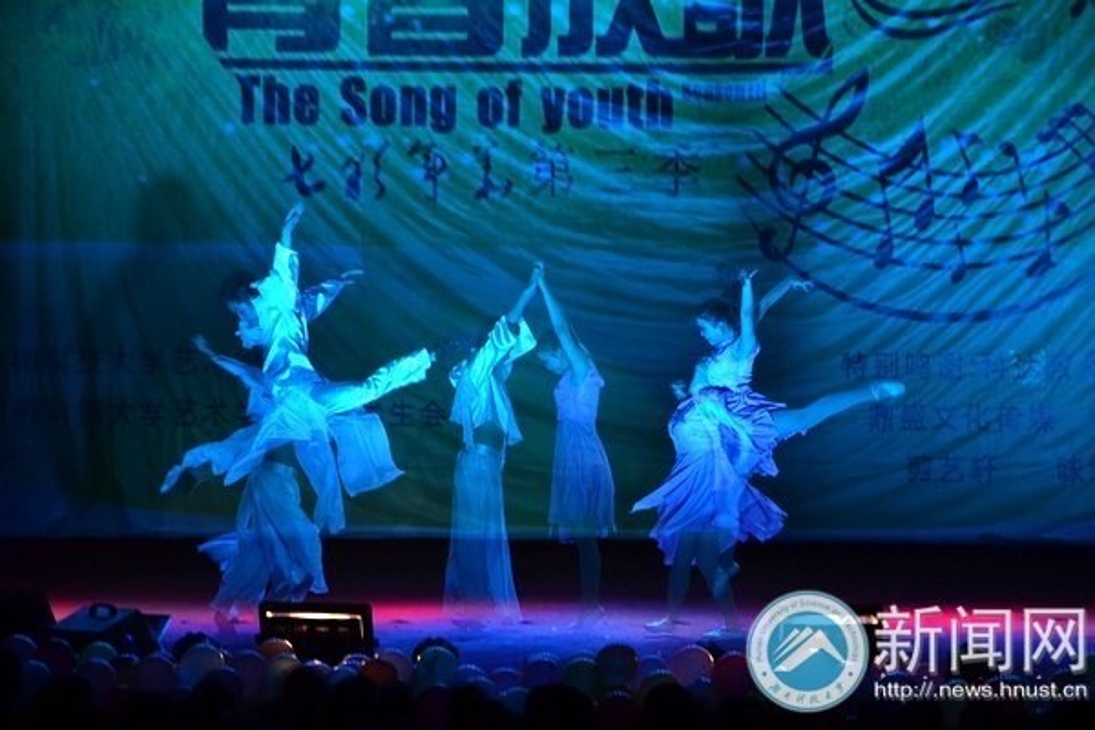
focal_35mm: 158
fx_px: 4790
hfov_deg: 13.0
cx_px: 548
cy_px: 365
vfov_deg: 8.7
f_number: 5.6
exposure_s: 1/160
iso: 1600
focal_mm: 105
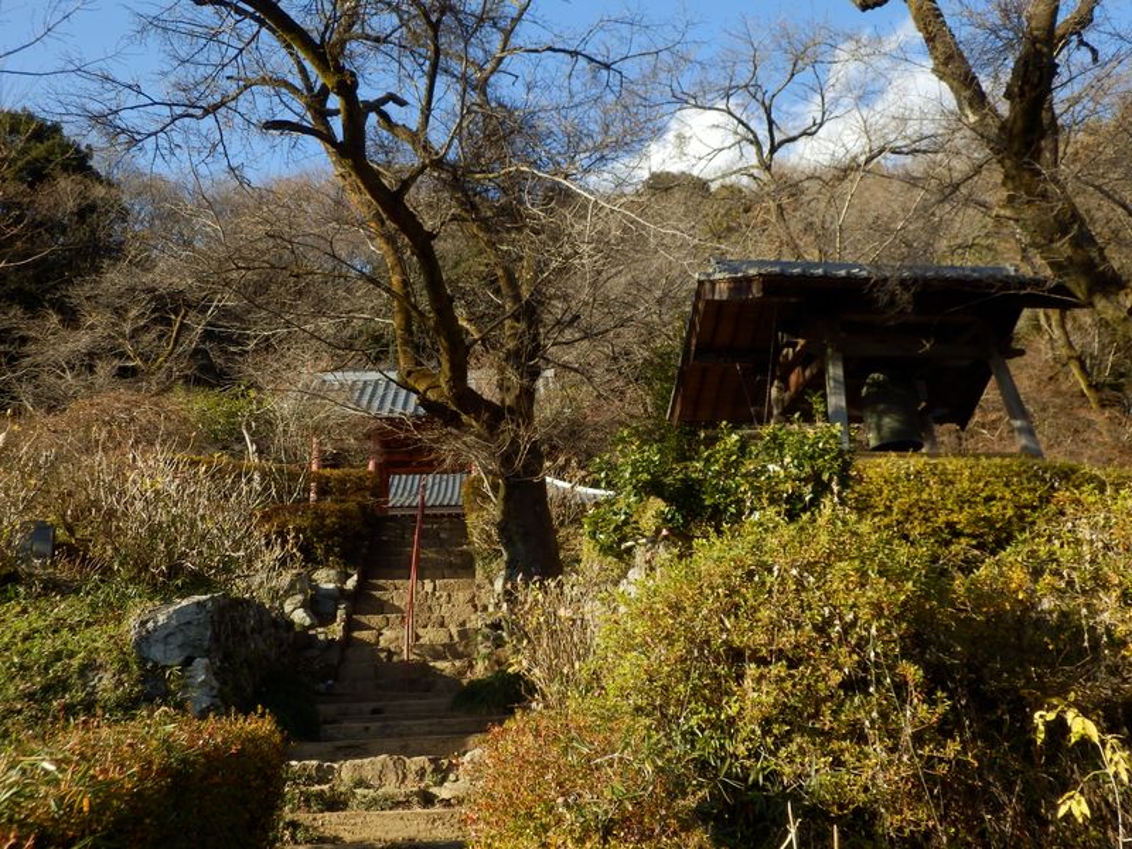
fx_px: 1210
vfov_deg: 38.7
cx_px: 566
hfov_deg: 50.1
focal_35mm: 37
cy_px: 424
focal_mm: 6.6
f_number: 3.9
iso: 80
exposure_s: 1/320
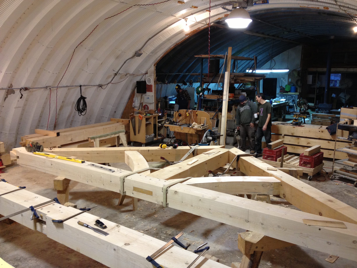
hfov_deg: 52.6
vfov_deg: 40.7
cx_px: 178
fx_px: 361
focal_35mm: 35
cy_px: 134
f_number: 2.4
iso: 100
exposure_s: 1/20
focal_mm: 4.28
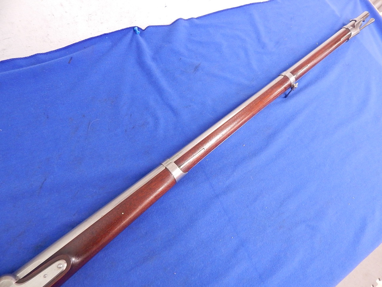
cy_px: 144
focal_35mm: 22
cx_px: 191
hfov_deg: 76.4
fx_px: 243
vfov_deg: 61.1
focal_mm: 4
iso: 400
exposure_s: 1/15
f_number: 3
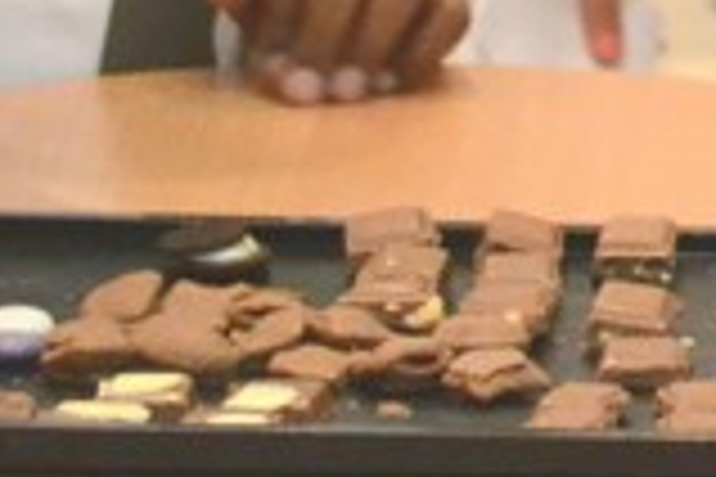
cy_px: -781
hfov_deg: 5.7
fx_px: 6901
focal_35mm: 347
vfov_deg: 3.9
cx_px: 1756
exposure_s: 1/80
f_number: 5
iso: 3200
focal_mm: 36
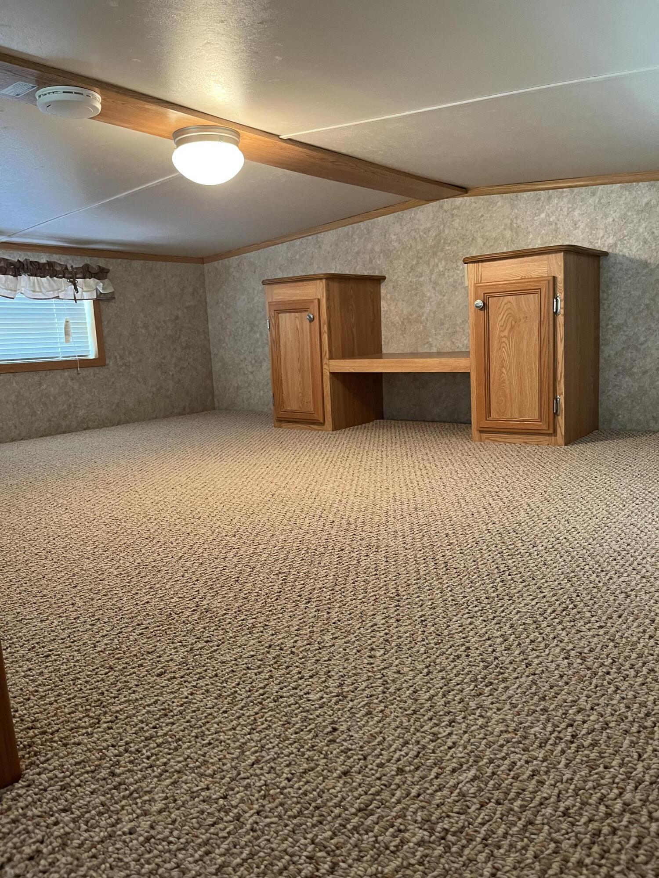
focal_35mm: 26
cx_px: 330
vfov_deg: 67.3
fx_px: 660
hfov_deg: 53.1
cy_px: 439
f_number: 1.6
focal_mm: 5.1
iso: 200
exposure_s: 1/60
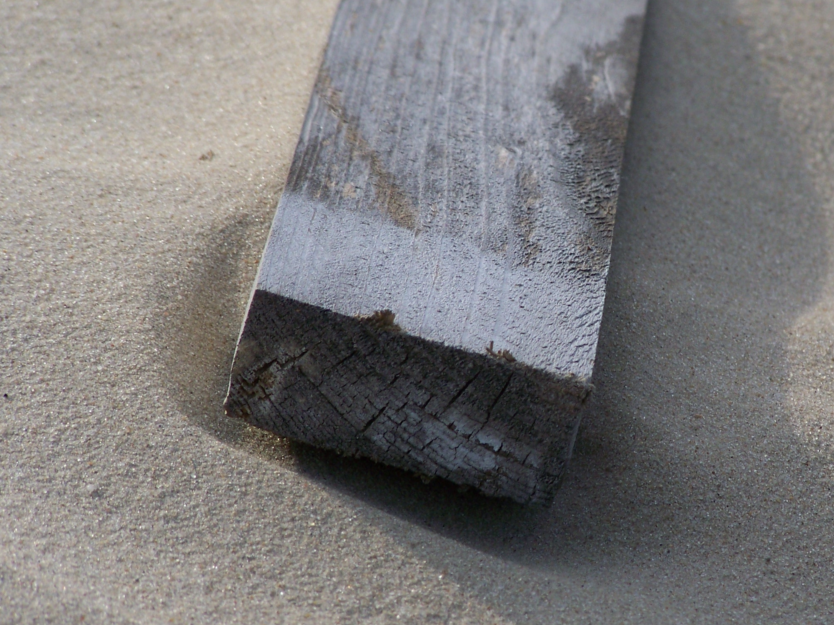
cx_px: 633
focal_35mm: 321
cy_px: 290
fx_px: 7734
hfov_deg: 6.2
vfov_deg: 4.6
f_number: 4.5
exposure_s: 1/400
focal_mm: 34.7
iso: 64
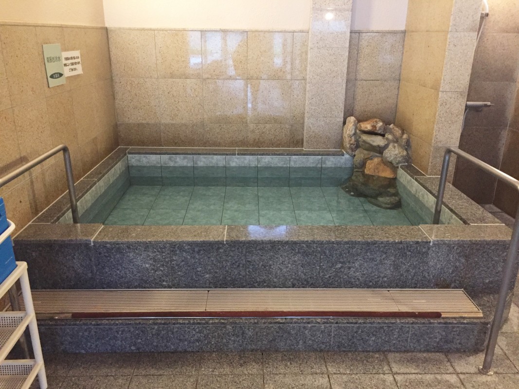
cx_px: 260
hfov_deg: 61.7
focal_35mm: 29
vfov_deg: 48.2
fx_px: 435
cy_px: 194
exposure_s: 1/15
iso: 320
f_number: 2.2
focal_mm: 4.15
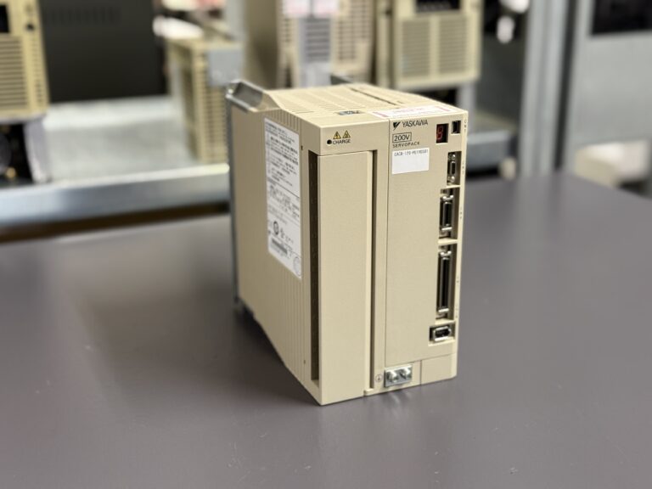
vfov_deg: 30.3
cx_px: 326
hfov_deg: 39.7
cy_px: 244
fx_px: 904
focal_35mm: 48
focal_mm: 6.76
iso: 200
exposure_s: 1/33
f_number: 1.78
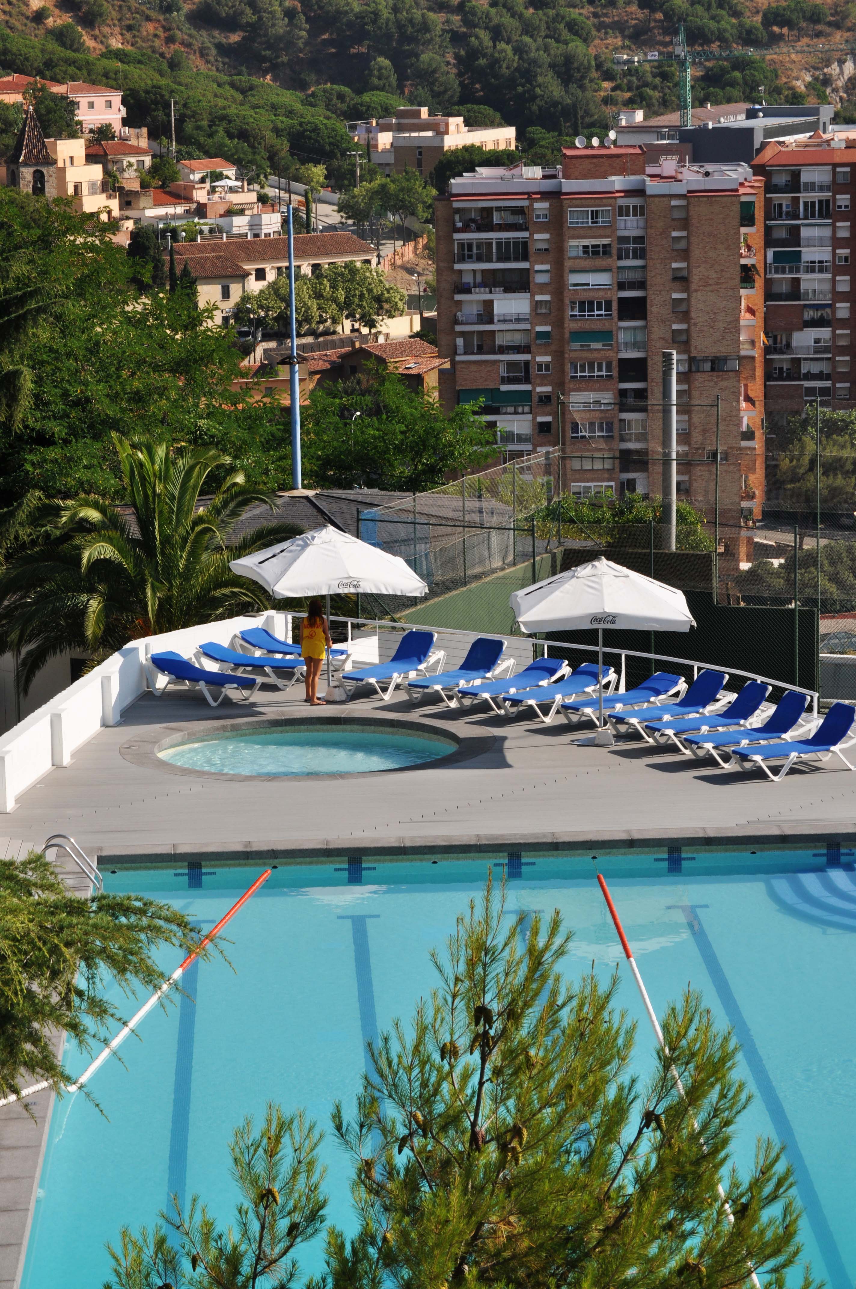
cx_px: 428
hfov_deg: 13.0
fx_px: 3754
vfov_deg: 19.5
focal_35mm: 105
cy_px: 644
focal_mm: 70
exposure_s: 1/160
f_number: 16
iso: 200
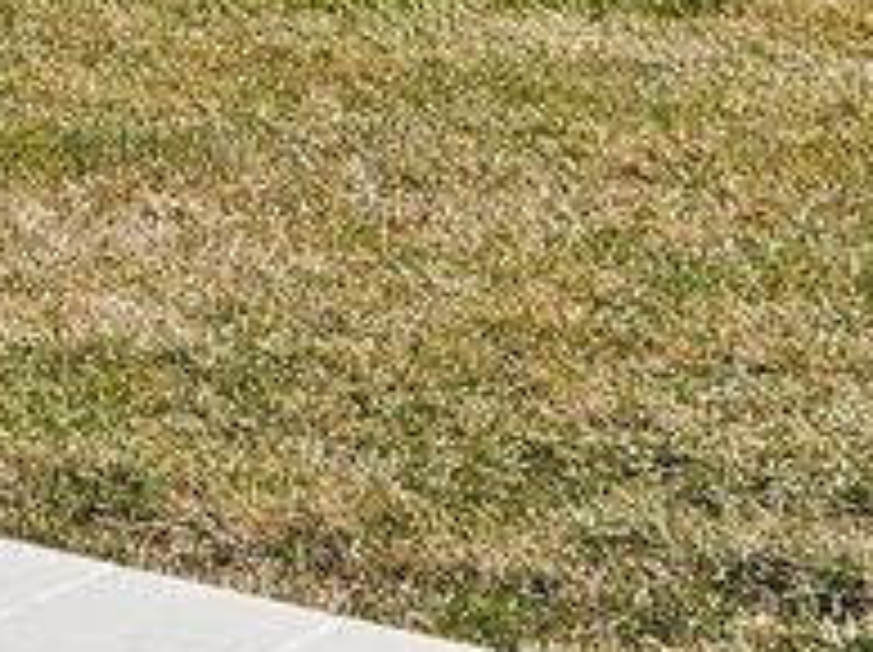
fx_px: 4307
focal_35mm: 171
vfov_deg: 8.3
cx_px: 189
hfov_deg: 11.5
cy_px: -535
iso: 25
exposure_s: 1/2128
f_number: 1.8
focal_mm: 5.4
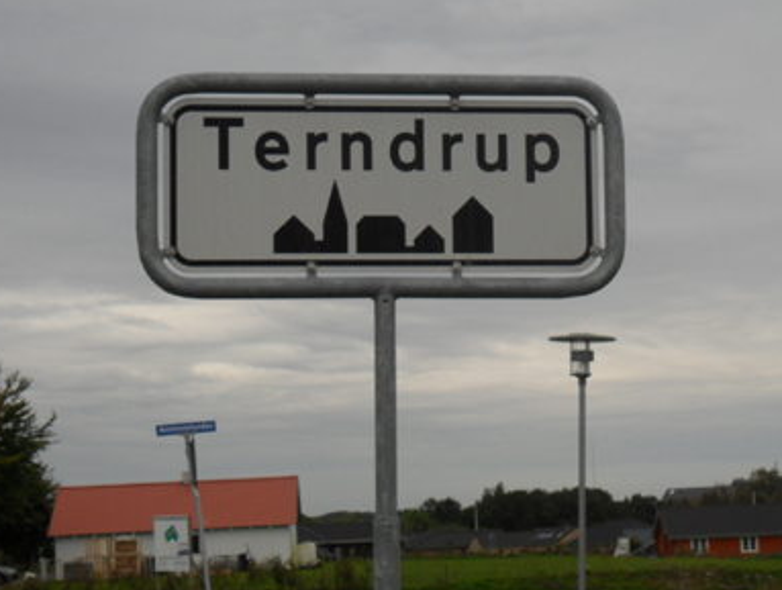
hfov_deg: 25.3
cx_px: 417
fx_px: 1743
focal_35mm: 77
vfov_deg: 19.2
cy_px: 334
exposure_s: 1/125
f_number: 5.6
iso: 80
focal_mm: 11.2
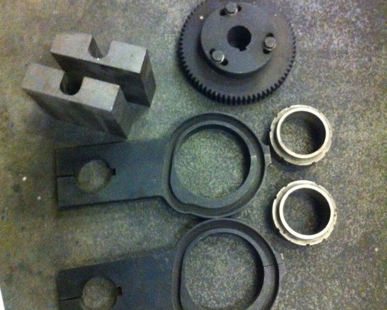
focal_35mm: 46
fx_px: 527
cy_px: 149
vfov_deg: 32.8
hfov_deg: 40.3
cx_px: 193
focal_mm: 3.85
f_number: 2.8
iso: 1000
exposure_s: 1/15
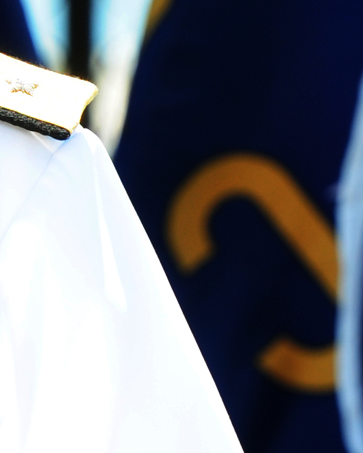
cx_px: -379
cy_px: 287
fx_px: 19160
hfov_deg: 1.1
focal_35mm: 1427
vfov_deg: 1.4
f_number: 5.6
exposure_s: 1/200
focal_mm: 175
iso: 200
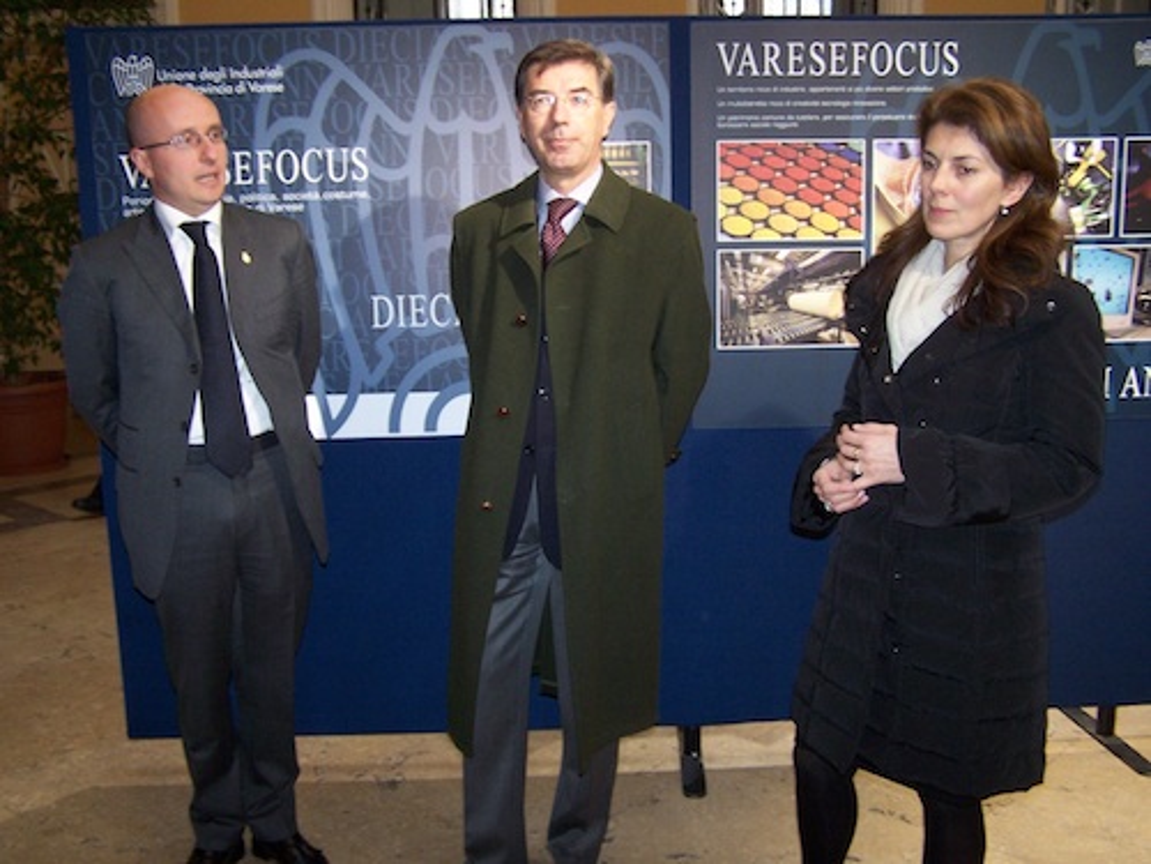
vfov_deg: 37.7
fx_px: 1264
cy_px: 432
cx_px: 576
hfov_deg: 49.0
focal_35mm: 38
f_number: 2.8
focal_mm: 6.3
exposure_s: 1/60
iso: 140
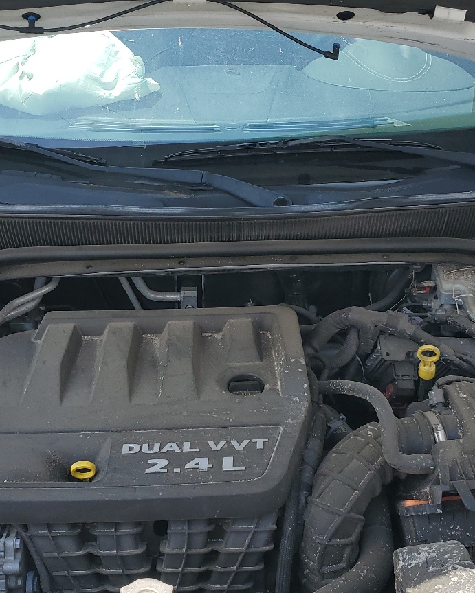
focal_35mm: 47
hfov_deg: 32.1
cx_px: 210
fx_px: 826
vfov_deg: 39.5
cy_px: 318
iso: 50
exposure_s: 1/1429
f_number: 1.5
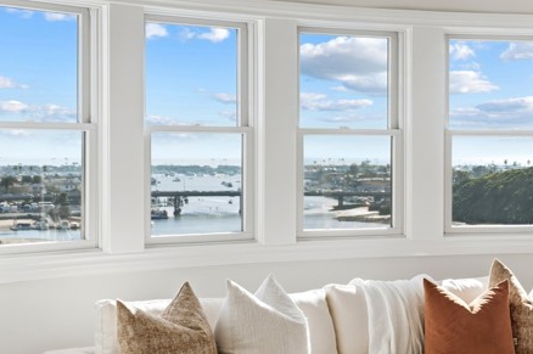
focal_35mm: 76
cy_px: 158
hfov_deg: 26.6
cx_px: 346
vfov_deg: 17.9
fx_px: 1124
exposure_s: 1/8000
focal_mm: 35
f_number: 4.5
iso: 100
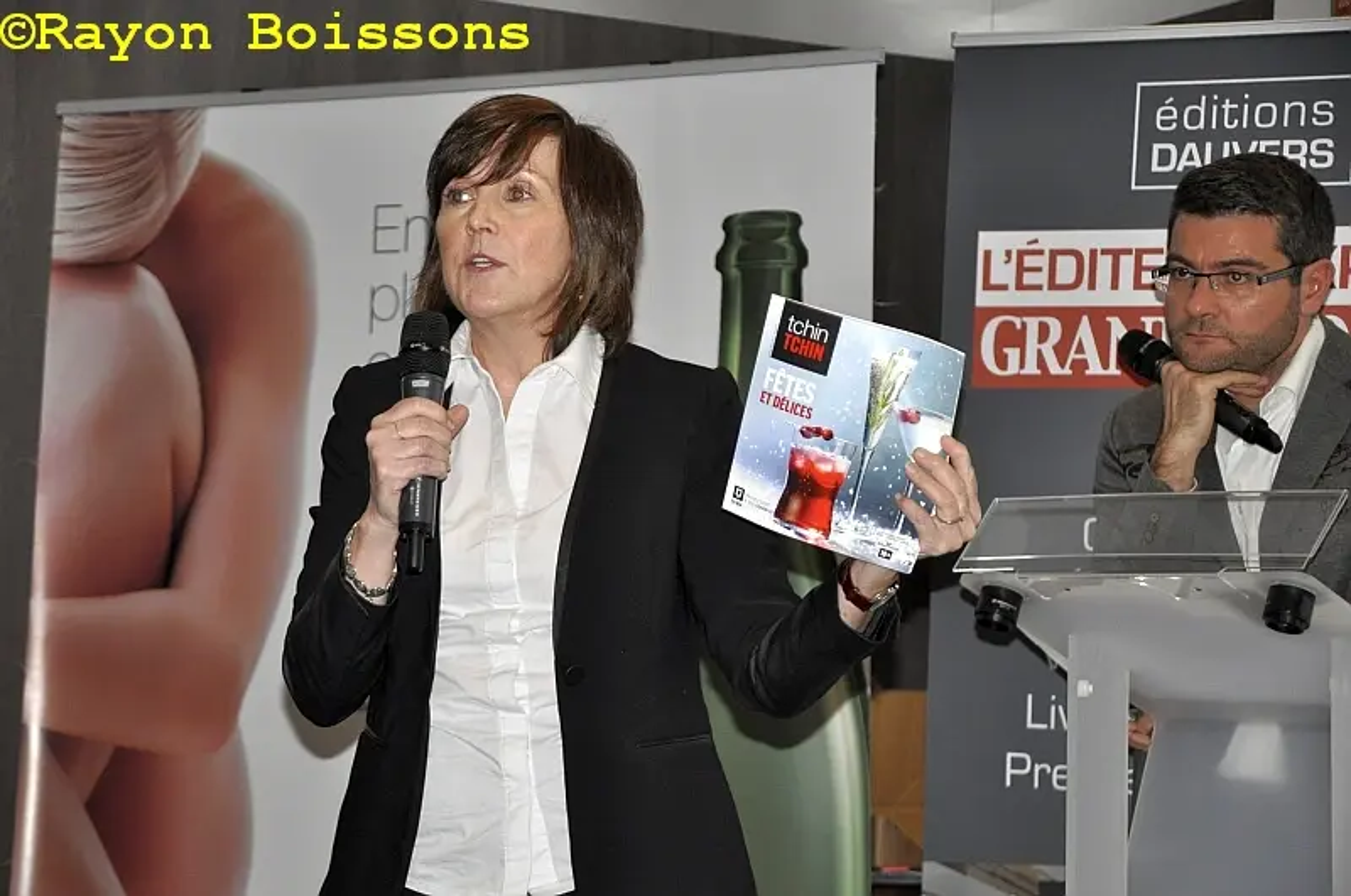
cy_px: 448
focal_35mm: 112
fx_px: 4216
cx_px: 676
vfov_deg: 12.1
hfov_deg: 18.2
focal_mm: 75
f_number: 5.3
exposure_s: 1/60
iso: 800
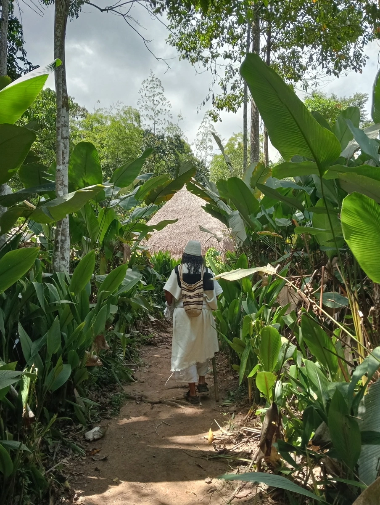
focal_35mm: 28
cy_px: 252
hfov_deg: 49.9
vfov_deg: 63.4
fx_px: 409
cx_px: 190
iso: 101
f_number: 1.8
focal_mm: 3.98
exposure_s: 1/3268
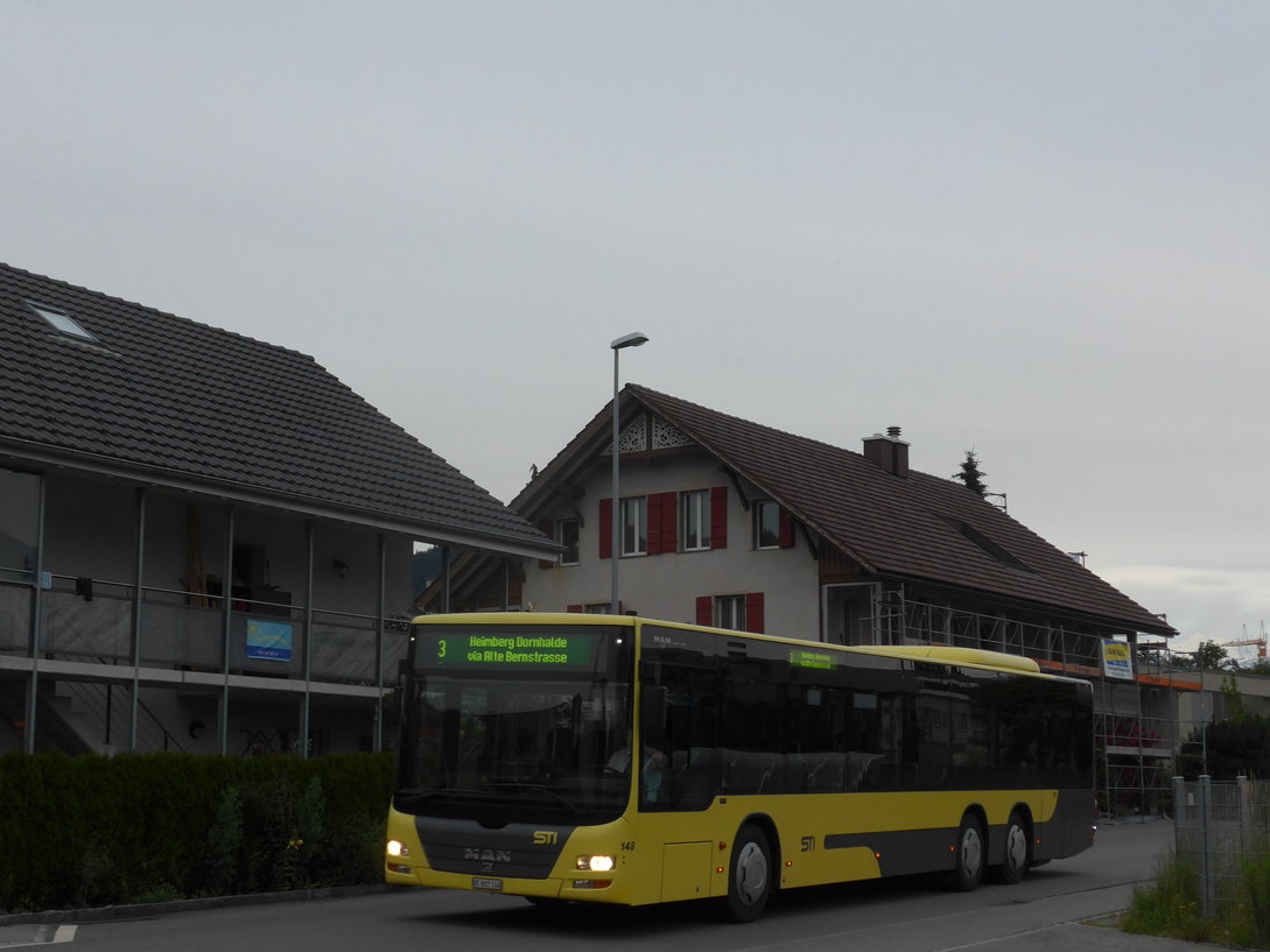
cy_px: 517
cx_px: 605
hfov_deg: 35.5
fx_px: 1981
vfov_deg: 27.0
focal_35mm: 54
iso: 160
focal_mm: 10.1
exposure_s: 1/200
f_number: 3.2
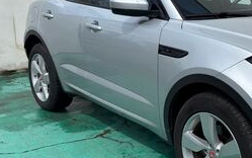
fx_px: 371
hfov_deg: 35.4
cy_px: 77
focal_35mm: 54
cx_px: 225
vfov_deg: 24.0
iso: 50
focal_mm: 5.96
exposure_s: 1/5814
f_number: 1.6
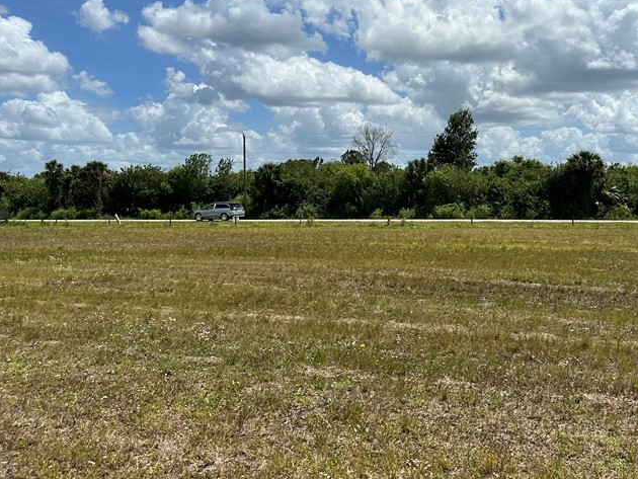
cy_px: 171
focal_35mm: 39
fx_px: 719
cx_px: 420
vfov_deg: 36.6
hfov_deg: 47.2
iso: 80
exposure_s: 1/10753
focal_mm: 6.86
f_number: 1.78
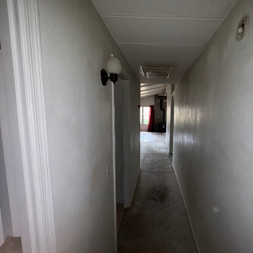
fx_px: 141
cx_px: 161
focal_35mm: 17
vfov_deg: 84.0
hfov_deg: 82.1
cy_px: 127
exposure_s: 1/122
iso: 80
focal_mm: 2.22
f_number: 2.2
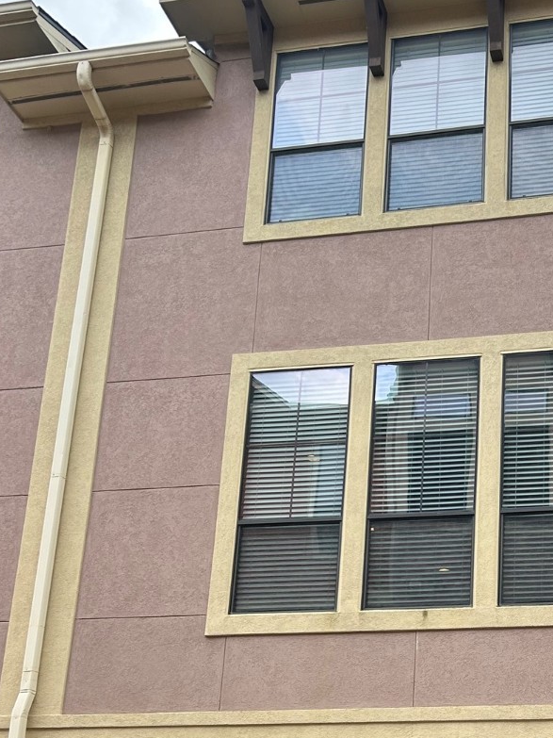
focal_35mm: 51
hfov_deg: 27.5
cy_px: 616
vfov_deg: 35.9
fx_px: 1087
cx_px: 505
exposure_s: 1/1112
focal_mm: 5.7
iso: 50
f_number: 1.5
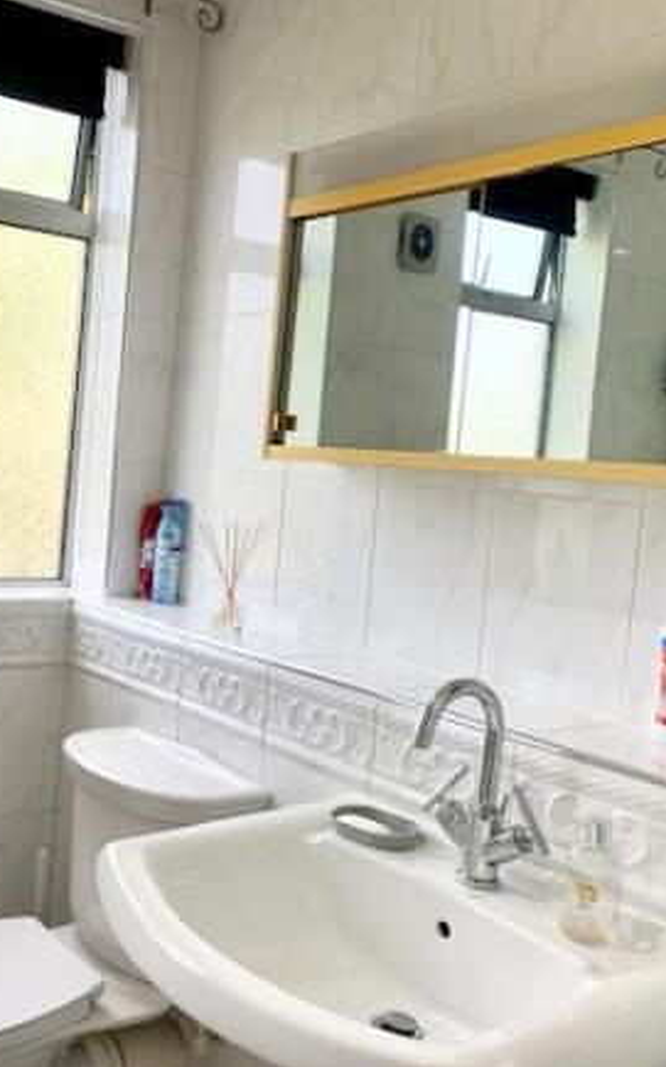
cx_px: 90
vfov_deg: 52.8
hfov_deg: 33.0
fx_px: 1075
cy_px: 535
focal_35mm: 37
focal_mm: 4.25
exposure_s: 1/172
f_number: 1.8
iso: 25
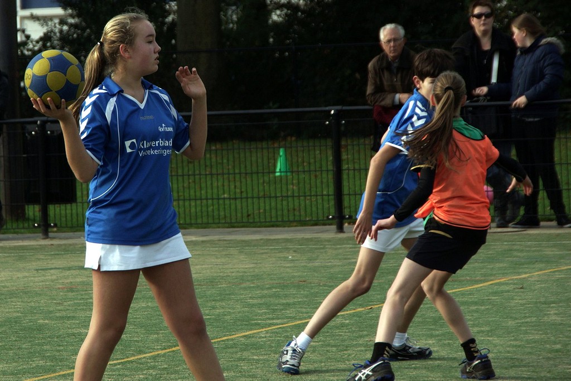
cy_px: 190
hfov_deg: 9.8
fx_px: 3331
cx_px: 286
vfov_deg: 6.5
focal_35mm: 210
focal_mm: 140
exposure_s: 1/640
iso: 200
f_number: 7.1
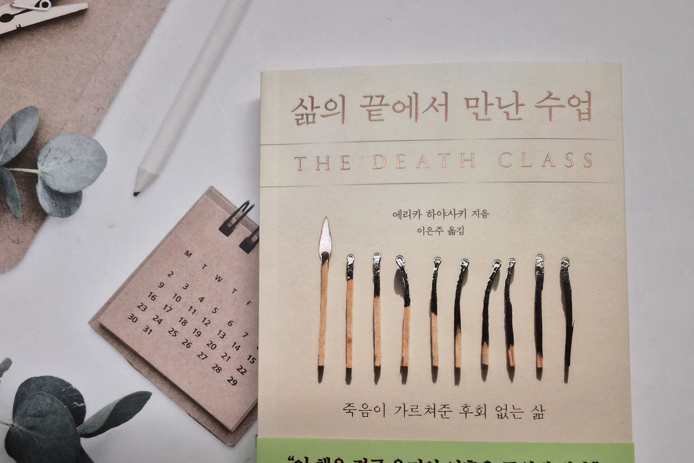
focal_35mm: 34
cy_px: 334
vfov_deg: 38.1
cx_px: 303
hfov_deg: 55.6
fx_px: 655
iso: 800
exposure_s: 1/60.2
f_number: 1.8
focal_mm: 5.4
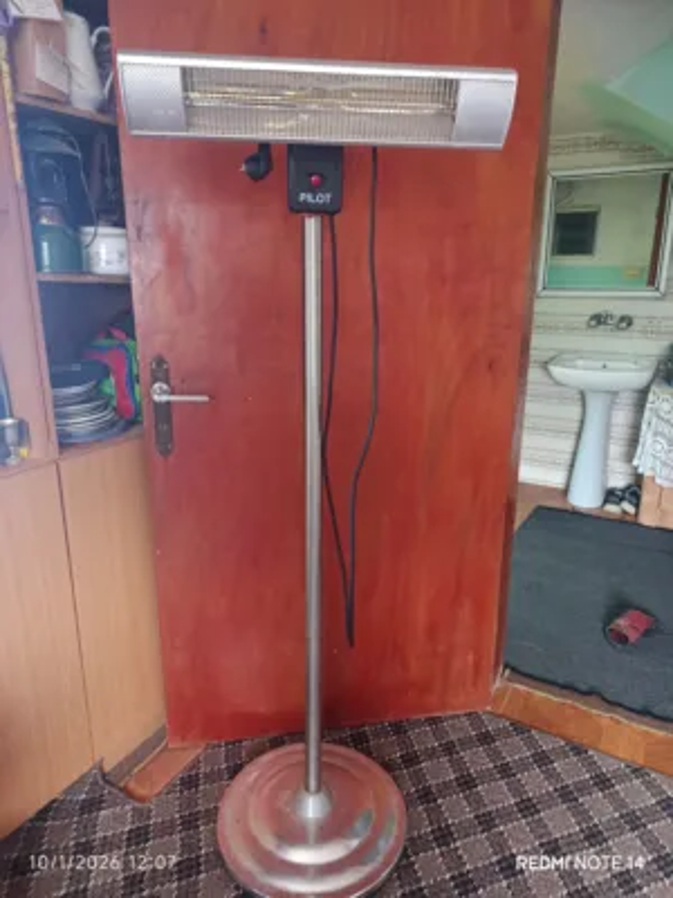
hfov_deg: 56.8
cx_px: 336
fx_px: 622
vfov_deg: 71.6
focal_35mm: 24
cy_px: 449
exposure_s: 1/25
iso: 2109
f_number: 1.7
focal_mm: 5.24
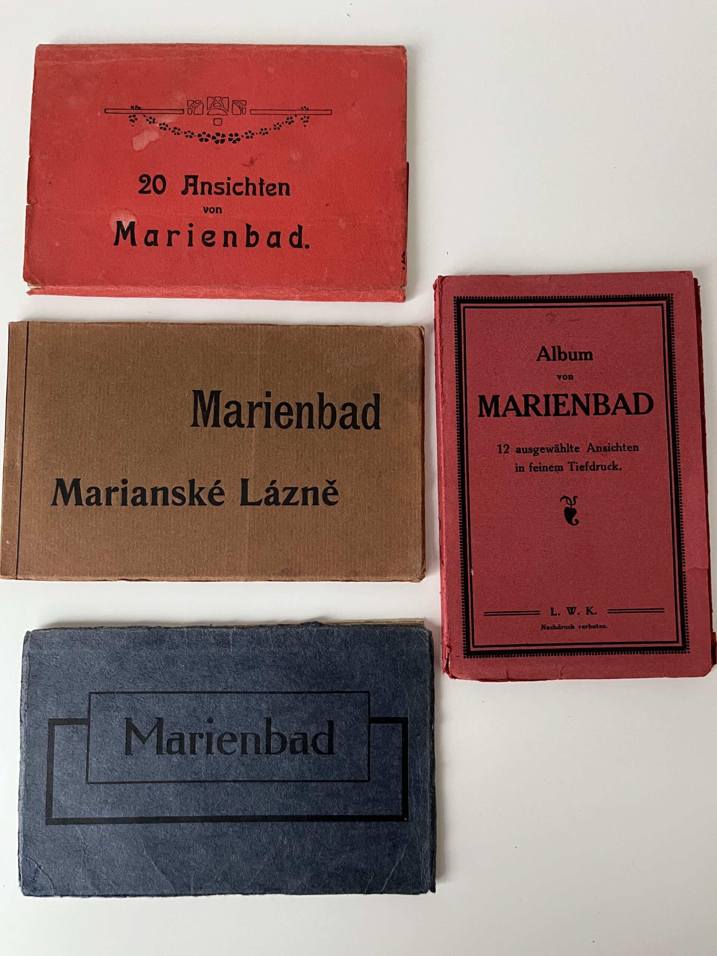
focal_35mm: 26
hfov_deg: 53.1
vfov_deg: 67.3
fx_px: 718
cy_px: 478
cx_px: 358
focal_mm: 5.1
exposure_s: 1/60
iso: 400
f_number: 1.6
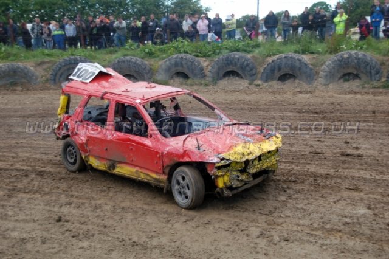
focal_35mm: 46
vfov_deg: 28.9
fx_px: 502
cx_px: 194
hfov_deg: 42.3
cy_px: 130
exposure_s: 1/640
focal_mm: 31
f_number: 4.5
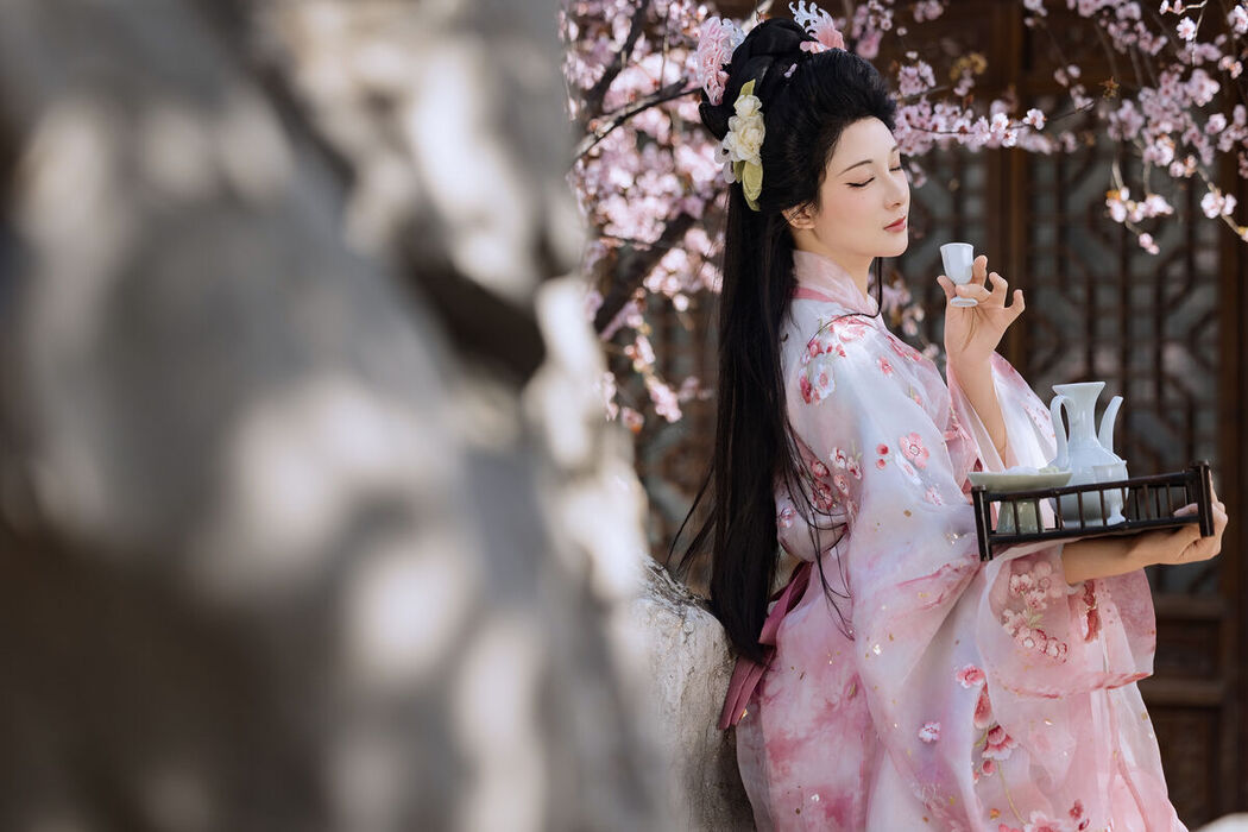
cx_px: 624
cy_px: 416
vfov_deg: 13.7
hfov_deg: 20.4
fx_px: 3466
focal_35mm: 100
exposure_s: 1/500
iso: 100
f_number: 3.2
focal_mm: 100
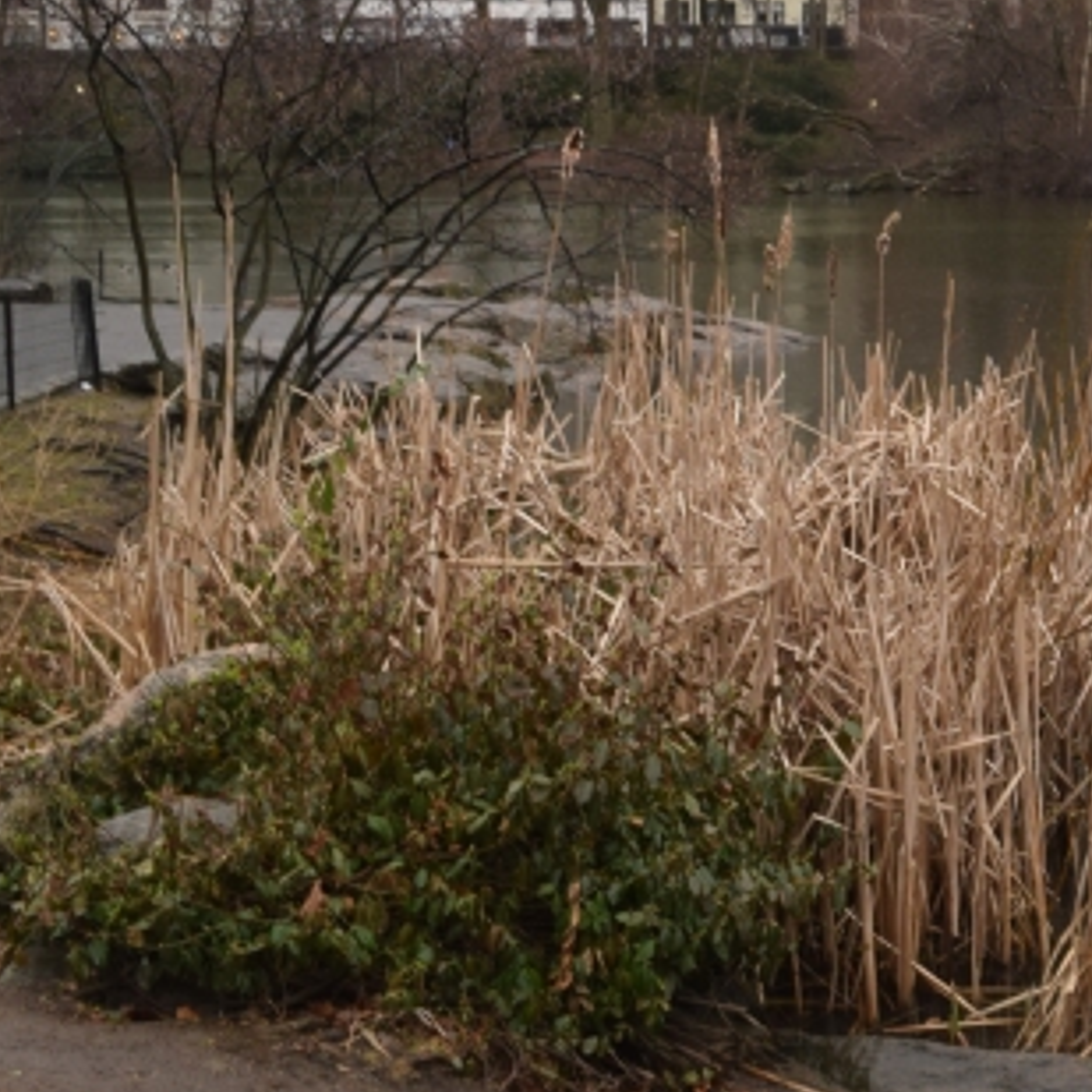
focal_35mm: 76
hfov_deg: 20.7
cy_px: 131
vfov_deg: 22.3
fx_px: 2712
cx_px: 1428
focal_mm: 18
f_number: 6.3
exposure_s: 1/160
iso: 400
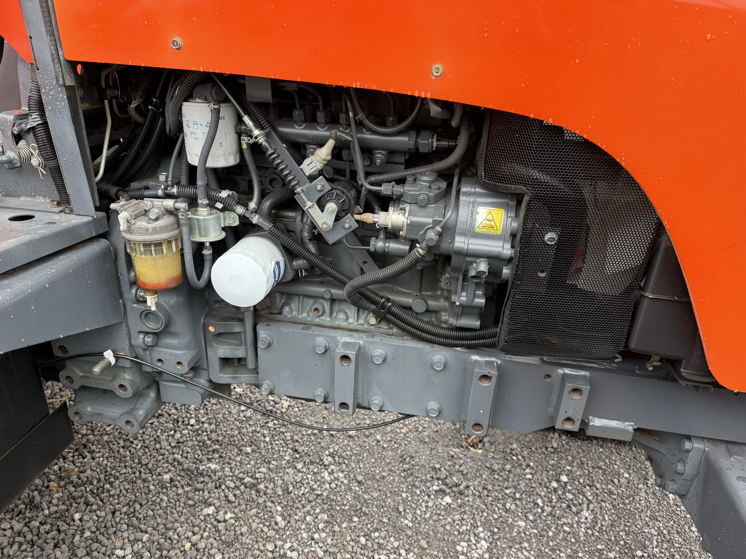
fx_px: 517
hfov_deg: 71.6
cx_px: 373
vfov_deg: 56.8
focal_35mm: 24
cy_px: 280
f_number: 1.78
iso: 100
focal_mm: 6.76
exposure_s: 1/528
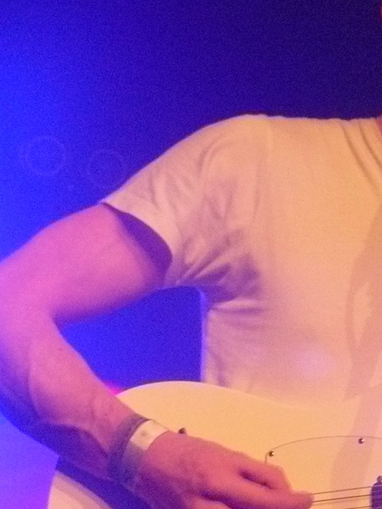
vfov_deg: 13.0
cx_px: 415
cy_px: 366
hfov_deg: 9.7
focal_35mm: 151
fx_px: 2222
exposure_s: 1/50
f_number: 2.8
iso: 400
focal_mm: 9.2
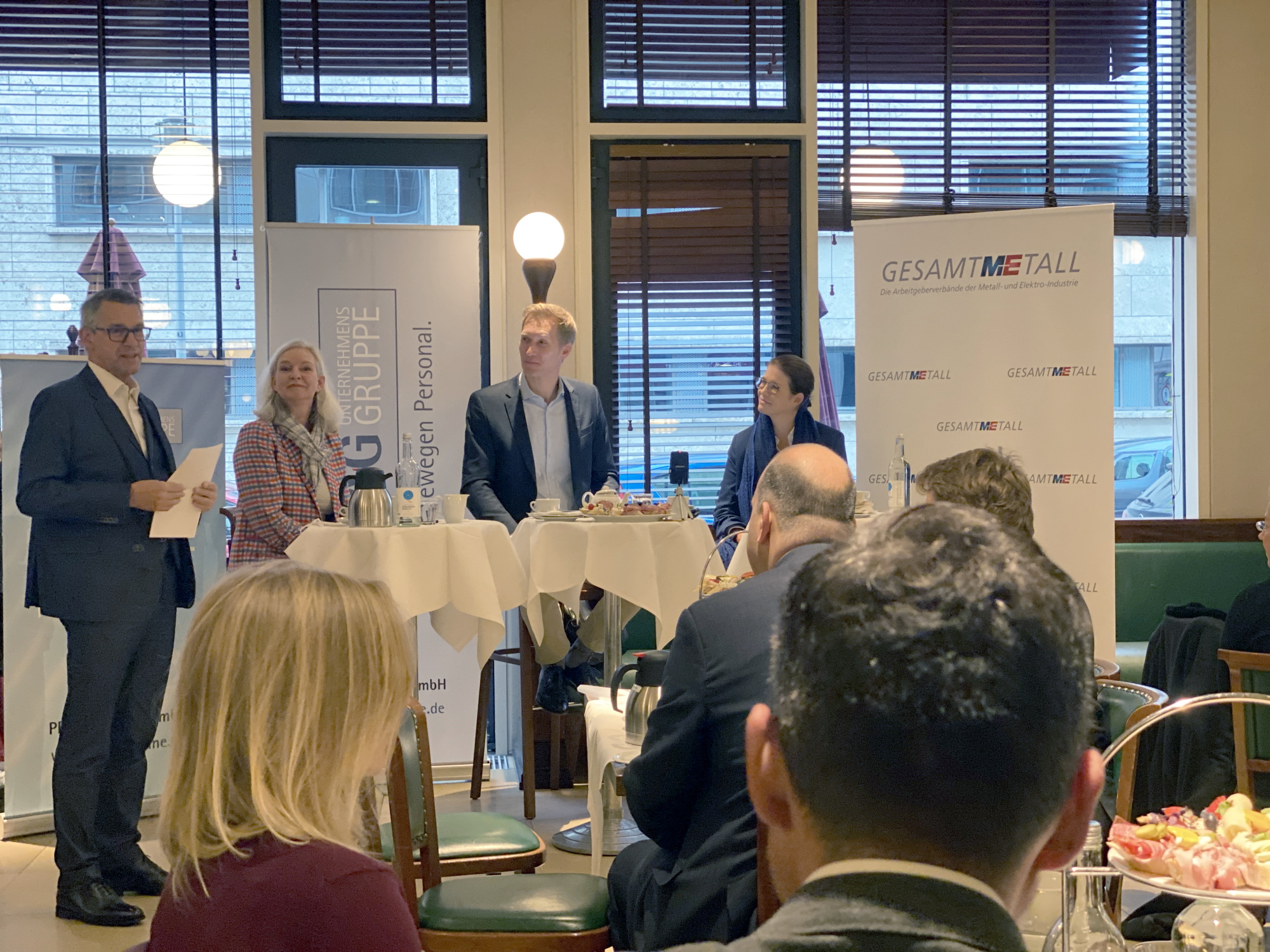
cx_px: 635
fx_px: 1908
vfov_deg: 28.0
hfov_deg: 36.8
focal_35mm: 52
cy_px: 476
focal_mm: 6
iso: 320
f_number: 2
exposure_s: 1/33
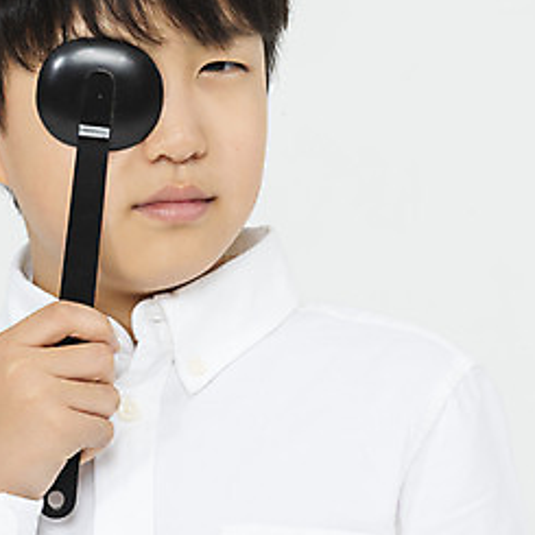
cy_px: 221
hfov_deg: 4.2
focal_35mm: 416
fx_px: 7274
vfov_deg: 4.2
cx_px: 278
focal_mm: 200
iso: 100
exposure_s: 1/125
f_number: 18
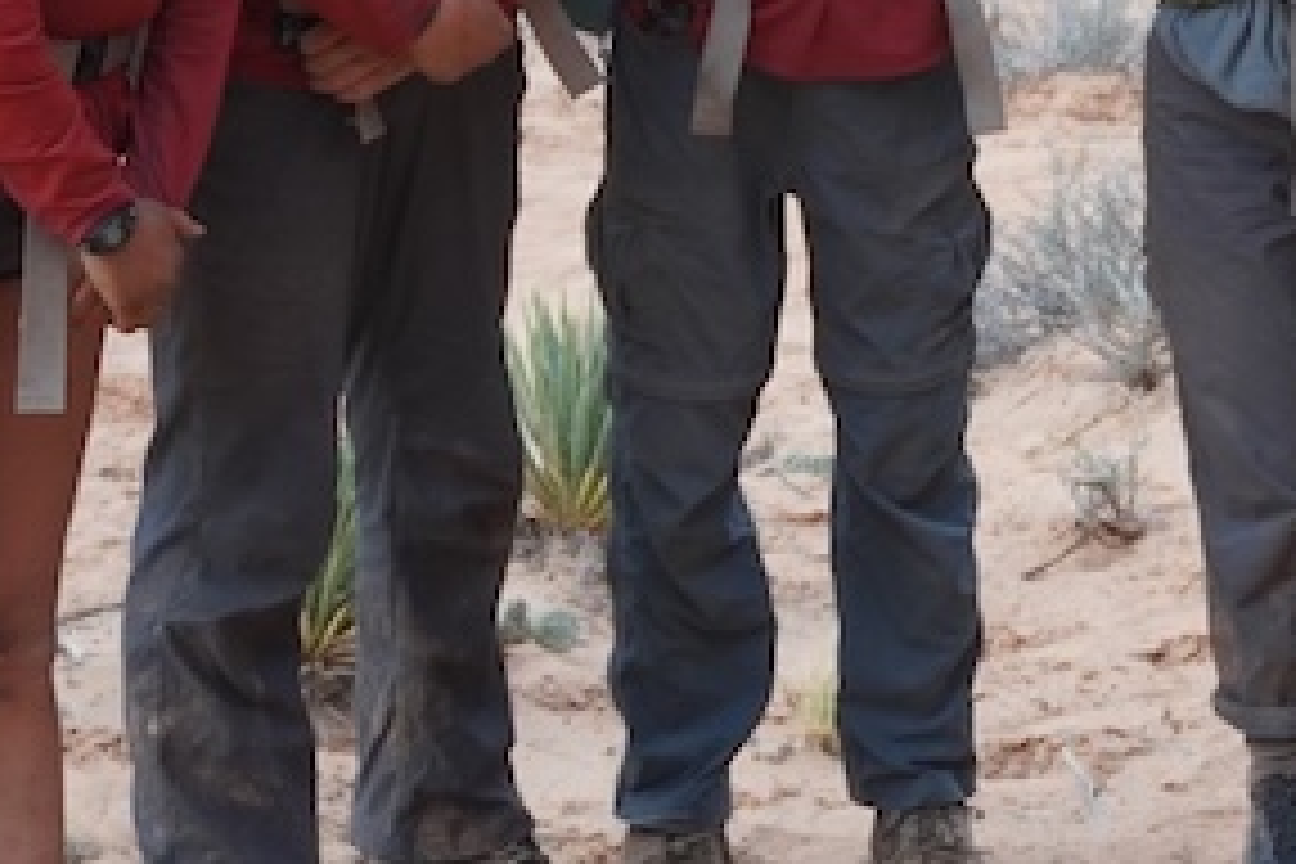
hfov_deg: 13.4
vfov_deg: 9.2
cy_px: -425
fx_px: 5256
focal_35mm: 146
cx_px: 1814
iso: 800
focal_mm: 28
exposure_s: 1/160
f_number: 4.5
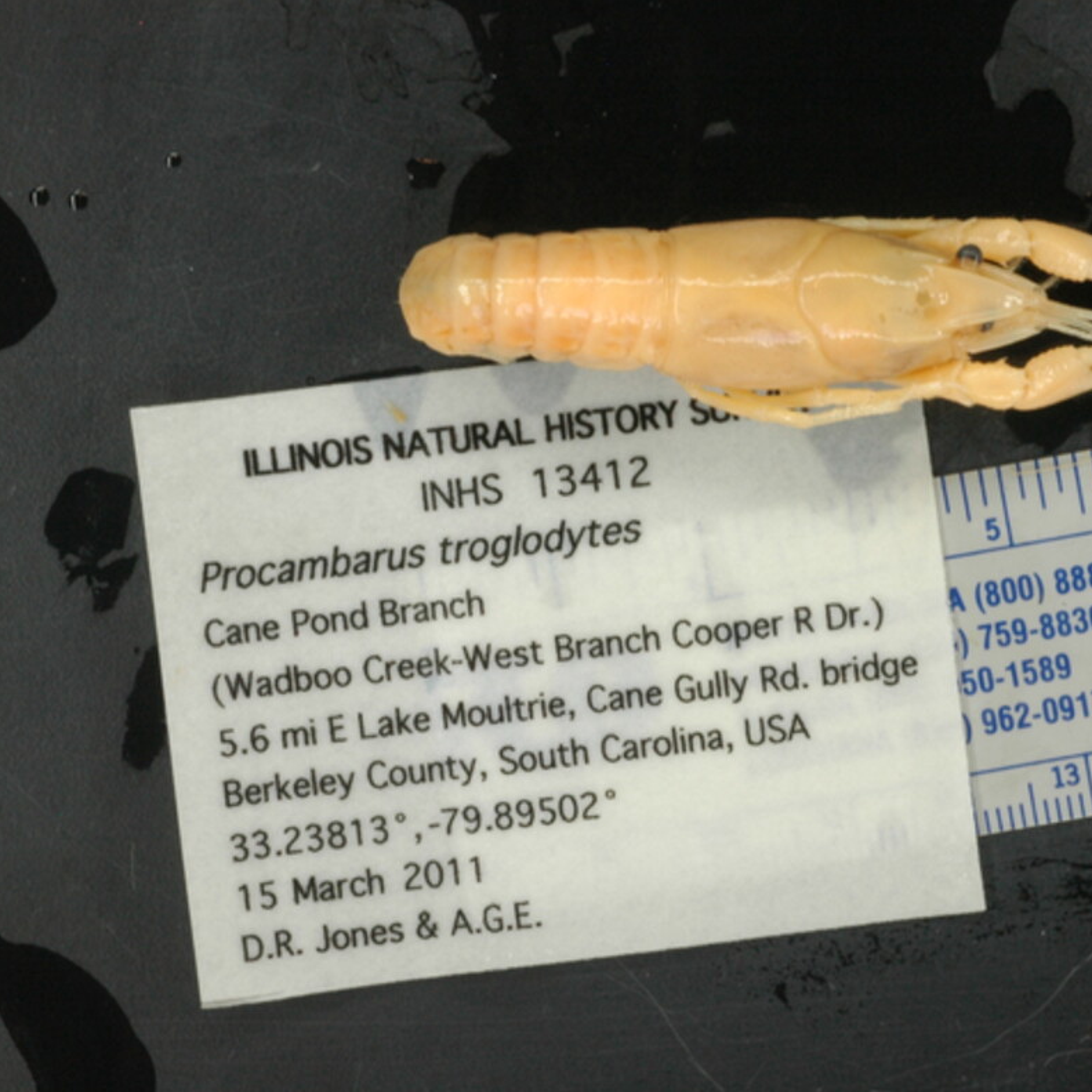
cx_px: 714
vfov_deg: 15.0
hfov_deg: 15.0
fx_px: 4140
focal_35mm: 116
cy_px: 549
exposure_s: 1/1.6
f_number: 32
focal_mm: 60
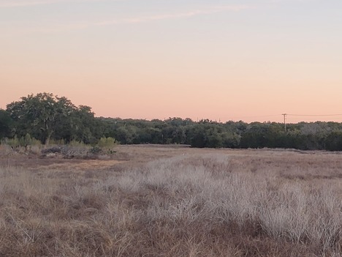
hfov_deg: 23.3
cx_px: 351
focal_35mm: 80
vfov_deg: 18.4
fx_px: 790
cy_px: 135
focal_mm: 5.4
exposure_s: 1/120
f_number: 1.8
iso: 64
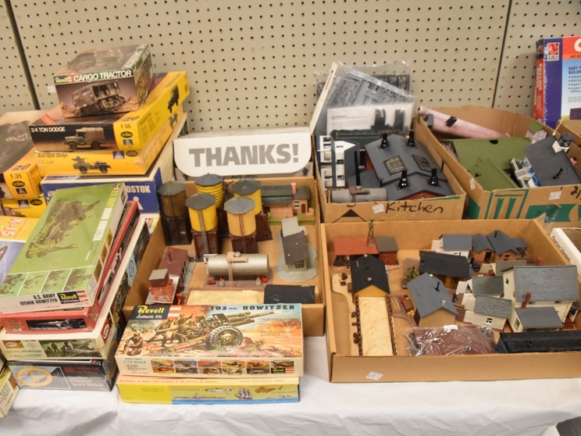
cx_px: 256
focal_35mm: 27
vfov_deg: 51.4
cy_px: 218
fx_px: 453
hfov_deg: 65.1
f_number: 4
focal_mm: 16
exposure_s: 1/60
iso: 2500
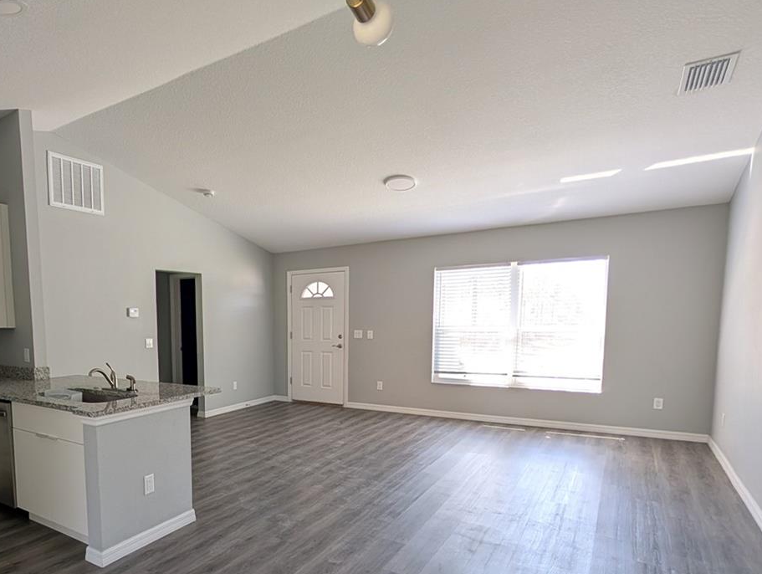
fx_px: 463
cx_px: 214
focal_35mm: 21
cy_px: 372
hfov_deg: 74.6
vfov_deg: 62.3
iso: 72
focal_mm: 2.02
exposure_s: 1/77.3
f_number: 1.7
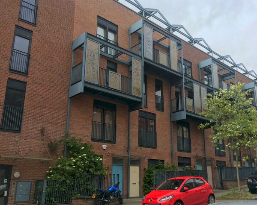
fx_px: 251
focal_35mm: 33
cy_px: 109
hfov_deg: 54.1
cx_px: 140
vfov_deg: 44.5
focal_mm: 4.15
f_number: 2.2
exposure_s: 1/818
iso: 25
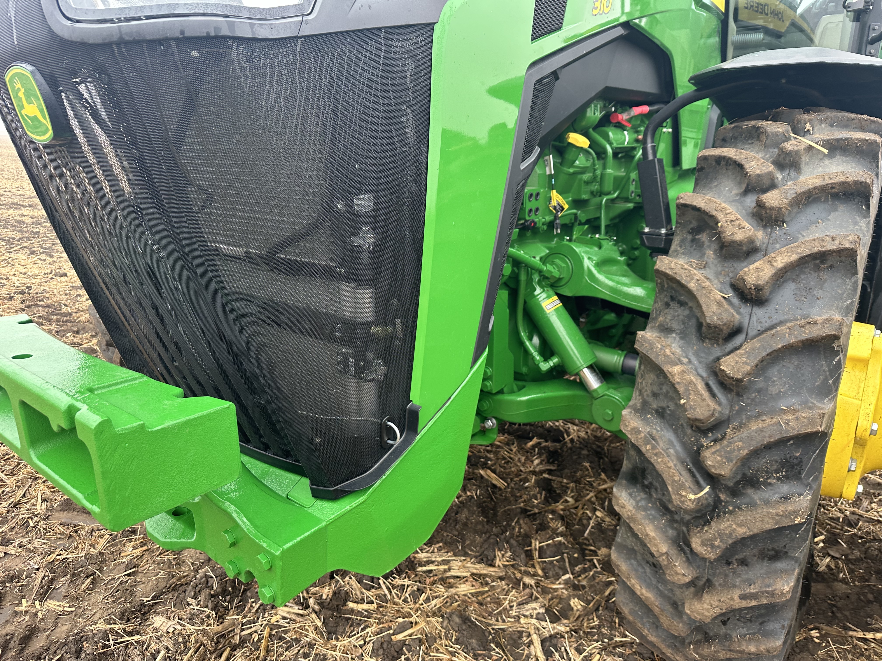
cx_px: 441
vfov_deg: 56.8
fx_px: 612
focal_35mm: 24
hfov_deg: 71.6
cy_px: 330
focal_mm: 6.86
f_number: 1.78
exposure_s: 1/121
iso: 80
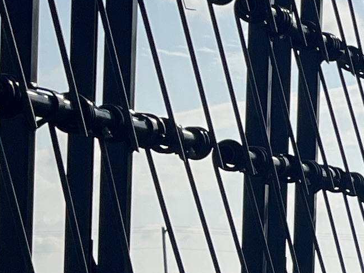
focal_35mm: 162
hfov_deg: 10.9
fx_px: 1703
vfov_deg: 9.0
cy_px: 357
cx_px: 769
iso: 50
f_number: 1.6
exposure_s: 1/11905
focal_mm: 5.1
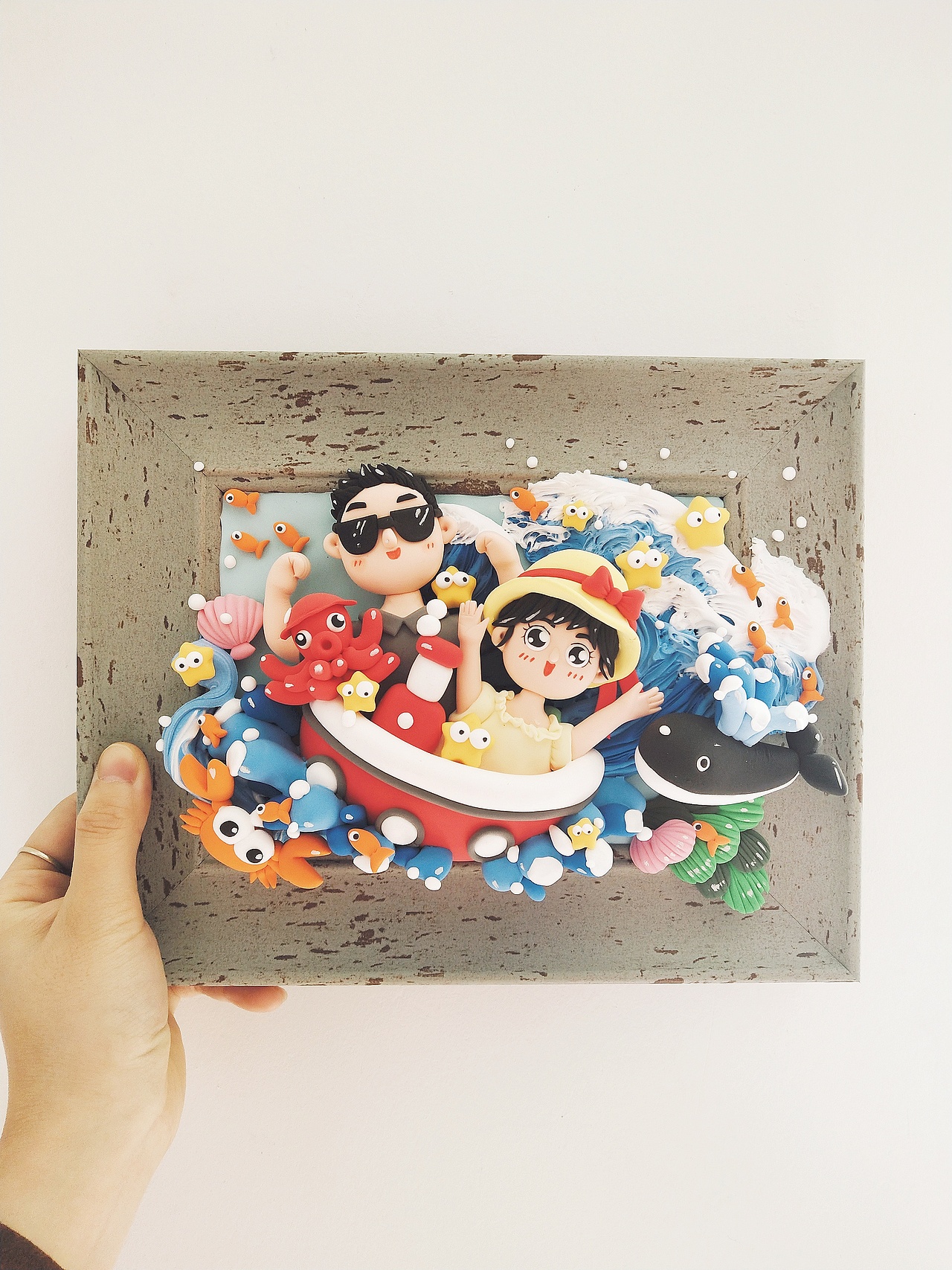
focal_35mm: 30
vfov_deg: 60.0
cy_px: 635
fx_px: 1100
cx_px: 476
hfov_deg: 46.8
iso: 133
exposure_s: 1/100
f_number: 1.8
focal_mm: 3.95
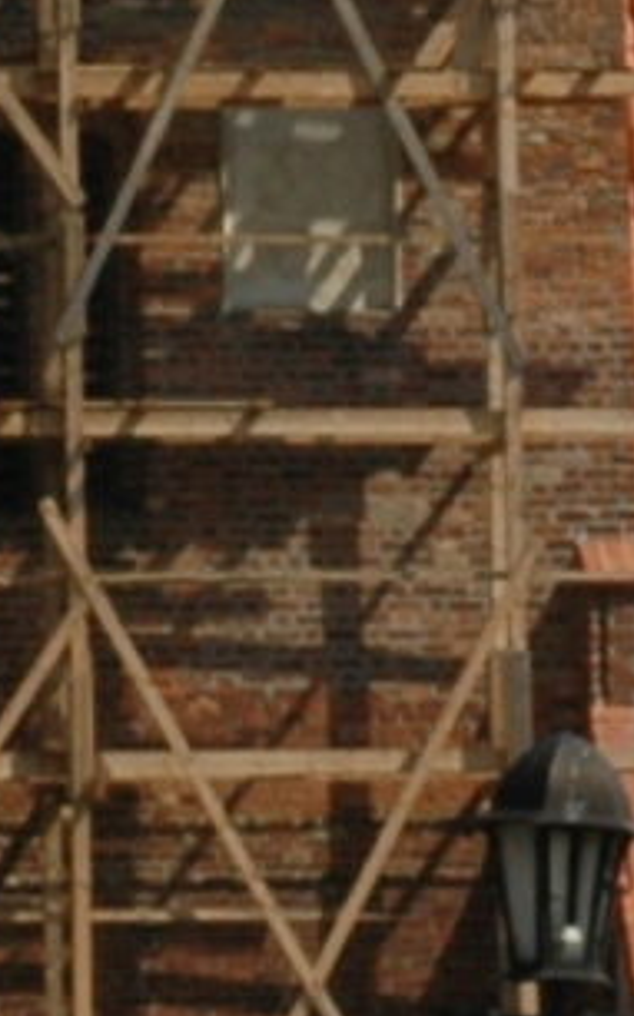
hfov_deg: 2.6
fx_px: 14140
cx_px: 1119
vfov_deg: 4.1
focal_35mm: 511
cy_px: 103
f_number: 18
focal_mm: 40
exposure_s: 1/80
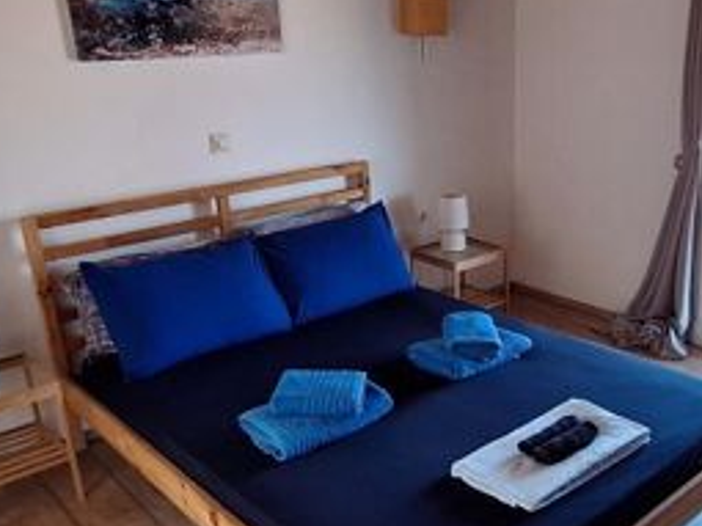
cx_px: 486
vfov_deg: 39.6
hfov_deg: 50.2
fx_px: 730
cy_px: 295
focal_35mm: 36
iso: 100
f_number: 2.2
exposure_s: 1/50
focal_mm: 1.74
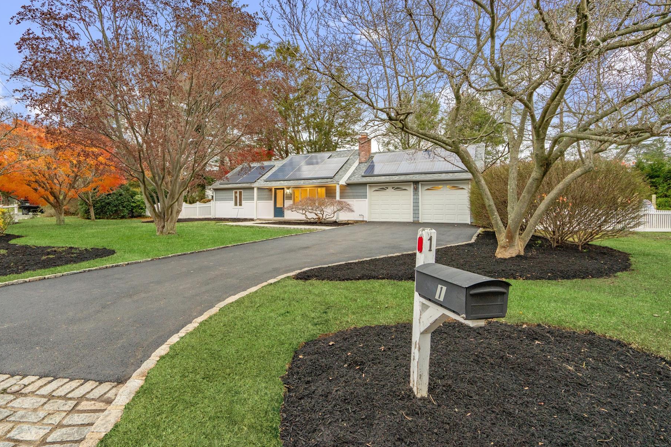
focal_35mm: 18
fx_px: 336
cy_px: 213
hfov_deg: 89.8
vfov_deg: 67.4
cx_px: 308
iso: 500
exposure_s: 1/200
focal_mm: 16
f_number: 5.6
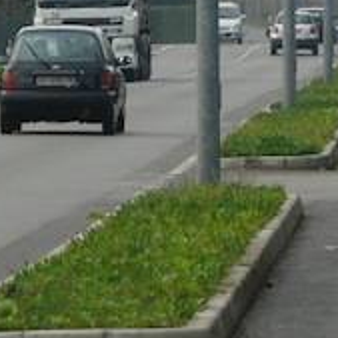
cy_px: -1
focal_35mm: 655
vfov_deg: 2.7
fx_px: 7236
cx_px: 442
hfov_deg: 2.7
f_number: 5.6
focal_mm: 25.9
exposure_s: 1/200
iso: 100
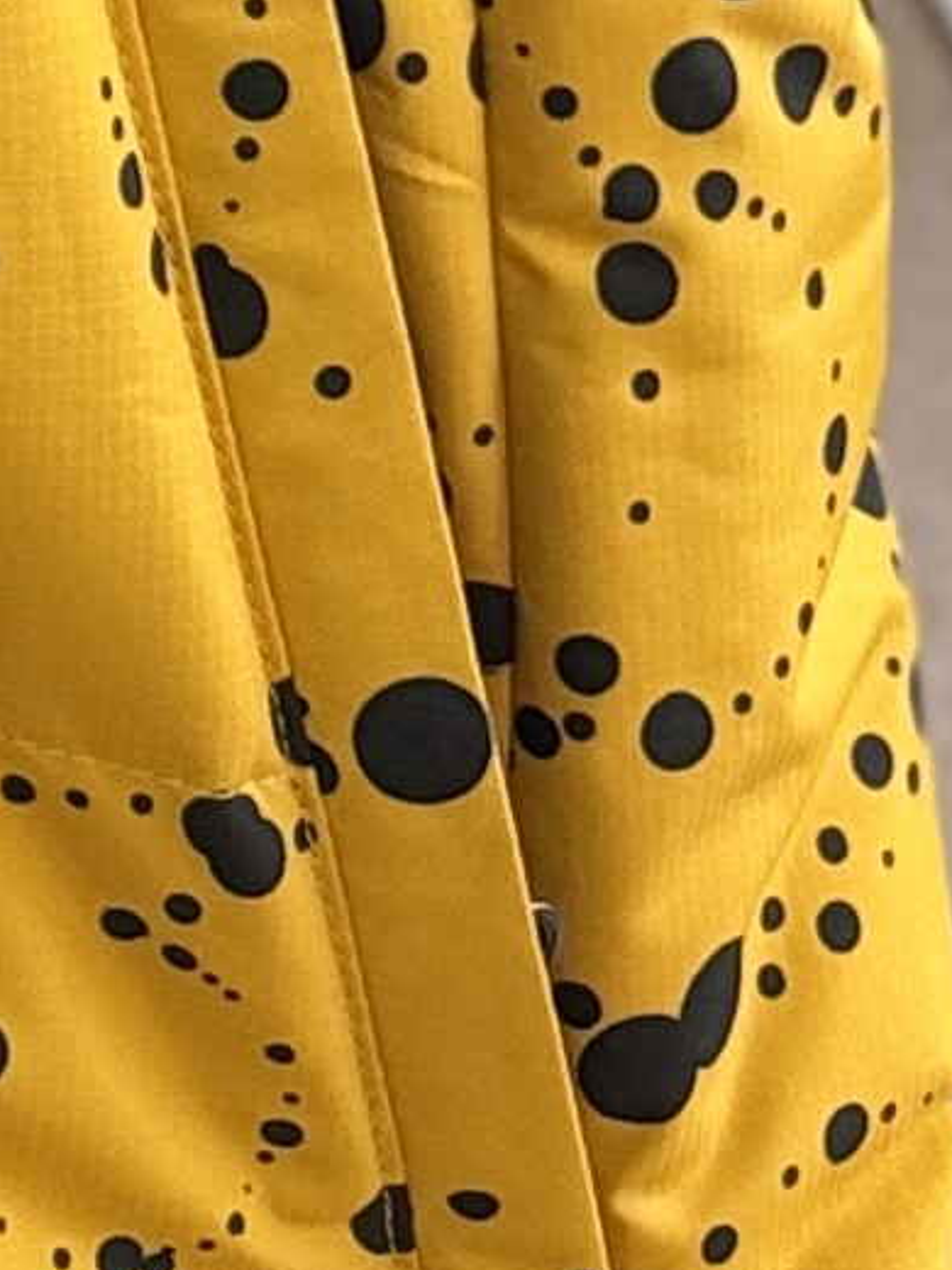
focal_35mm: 186
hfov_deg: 7.0
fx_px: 6820
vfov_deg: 8.9
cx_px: -2131
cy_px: -2367
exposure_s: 1/60
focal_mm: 6.76
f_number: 1.78
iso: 160
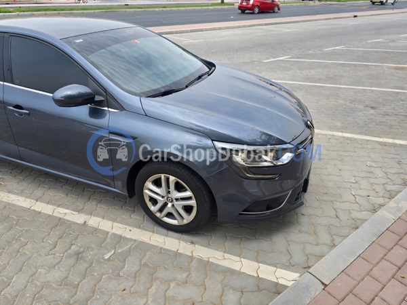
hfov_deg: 73.9
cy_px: 152
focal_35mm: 23
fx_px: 270
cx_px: 204
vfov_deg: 58.9
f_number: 1.7
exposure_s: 1/500
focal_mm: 6.3
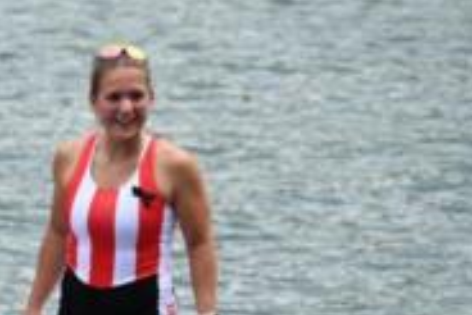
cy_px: 282
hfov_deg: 3.8
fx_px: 7125
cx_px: -23
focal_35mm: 543
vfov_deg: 2.5
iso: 320
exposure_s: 1/500
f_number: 6.3
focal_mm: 200
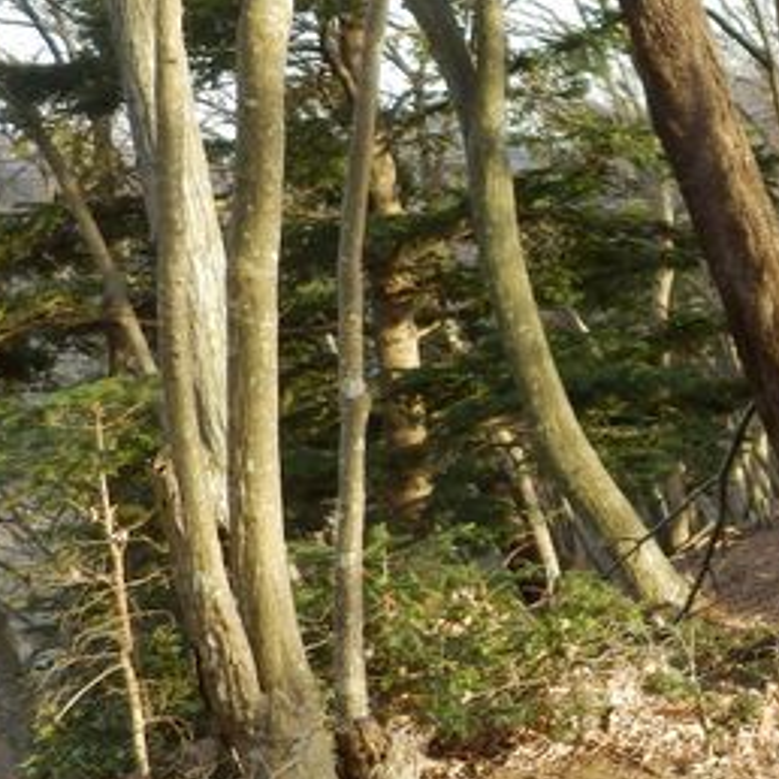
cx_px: 1165
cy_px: 365
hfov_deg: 20.1
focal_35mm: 74
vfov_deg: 23.4
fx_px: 1884
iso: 80
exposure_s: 1/100
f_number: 3.3
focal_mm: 4.8
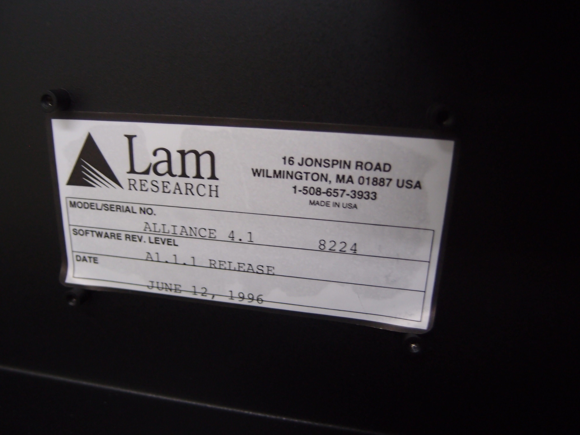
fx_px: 469
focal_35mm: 28
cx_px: 290
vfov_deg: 49.7
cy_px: 218
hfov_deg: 63.4
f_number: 1.8
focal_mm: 6
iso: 200
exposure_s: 1/40
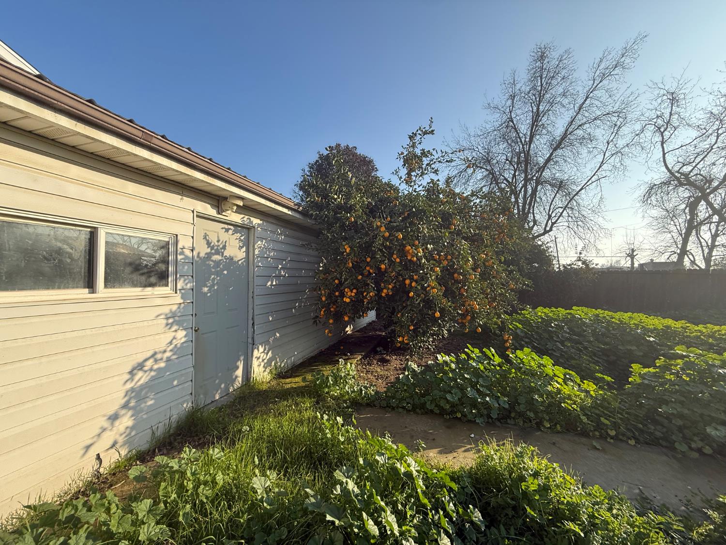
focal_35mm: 14
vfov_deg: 85.7
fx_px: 294
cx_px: 363
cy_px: 272
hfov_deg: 102.1
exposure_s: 1/809
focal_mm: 2.22
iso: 50
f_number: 2.2
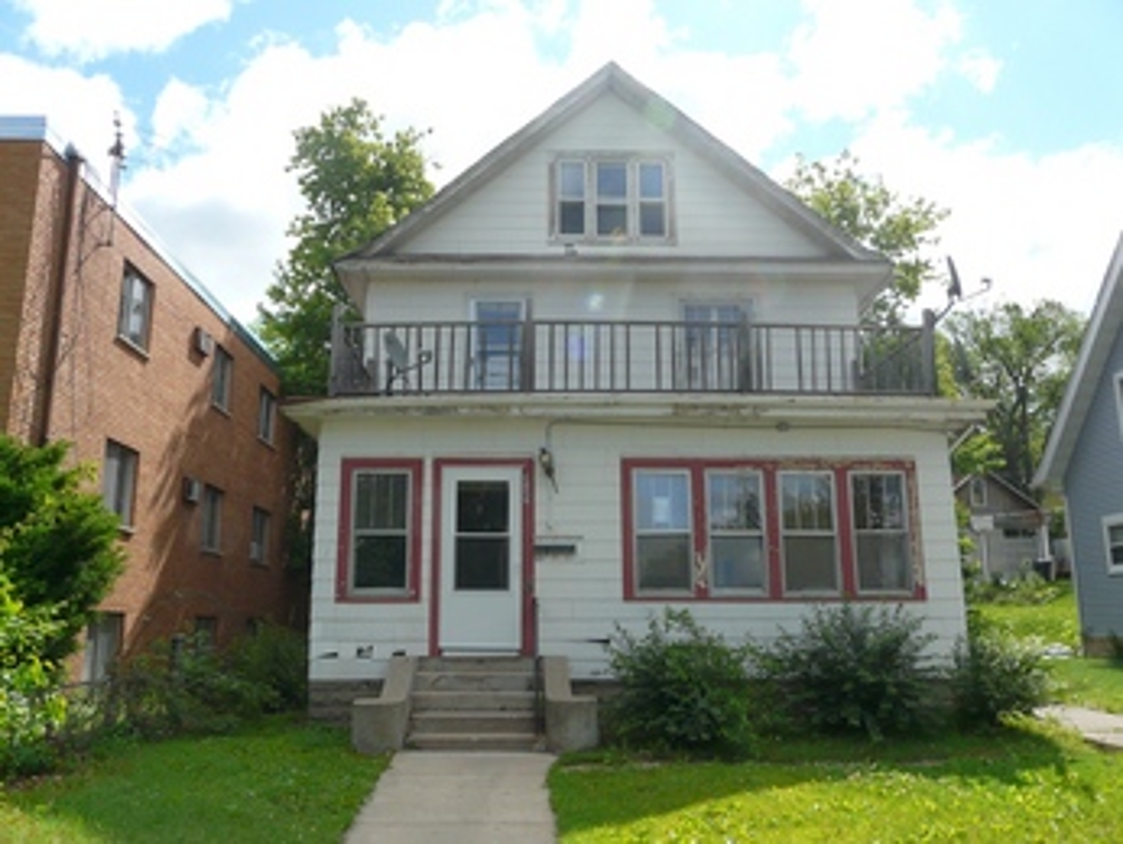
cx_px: 562
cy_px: 422
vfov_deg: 49.8
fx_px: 909
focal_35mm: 28
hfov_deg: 63.4
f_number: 4
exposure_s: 1/640
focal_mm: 4.6
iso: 100
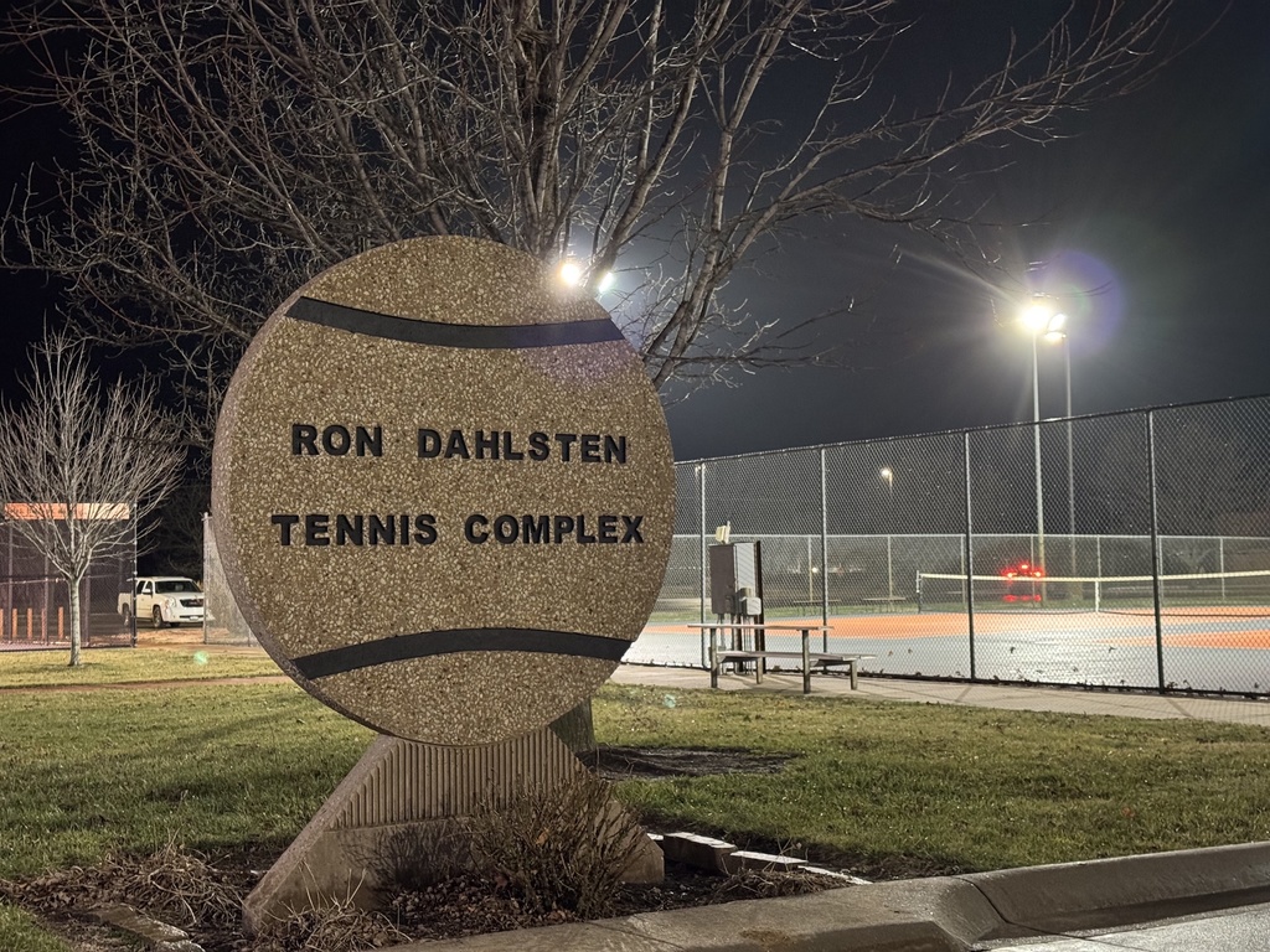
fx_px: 1761
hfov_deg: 39.7
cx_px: 635
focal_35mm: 48
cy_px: 476
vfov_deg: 30.3
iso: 640
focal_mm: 6.76
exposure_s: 1/24
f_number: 1.78
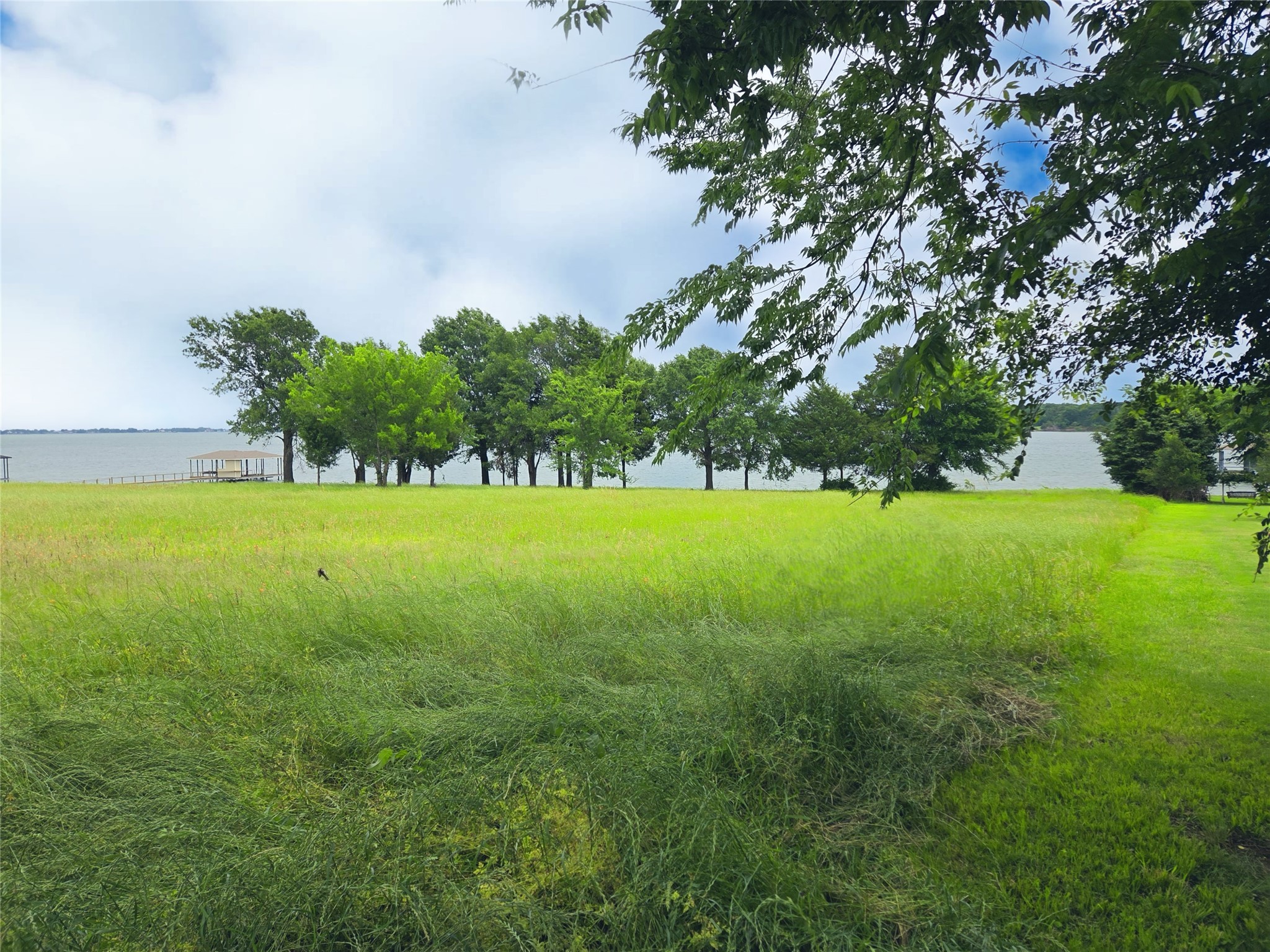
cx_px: 635
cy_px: 476
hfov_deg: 73.9
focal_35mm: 23
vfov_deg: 58.9
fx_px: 844
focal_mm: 5.4
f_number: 1.8
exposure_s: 1/4365
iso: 80
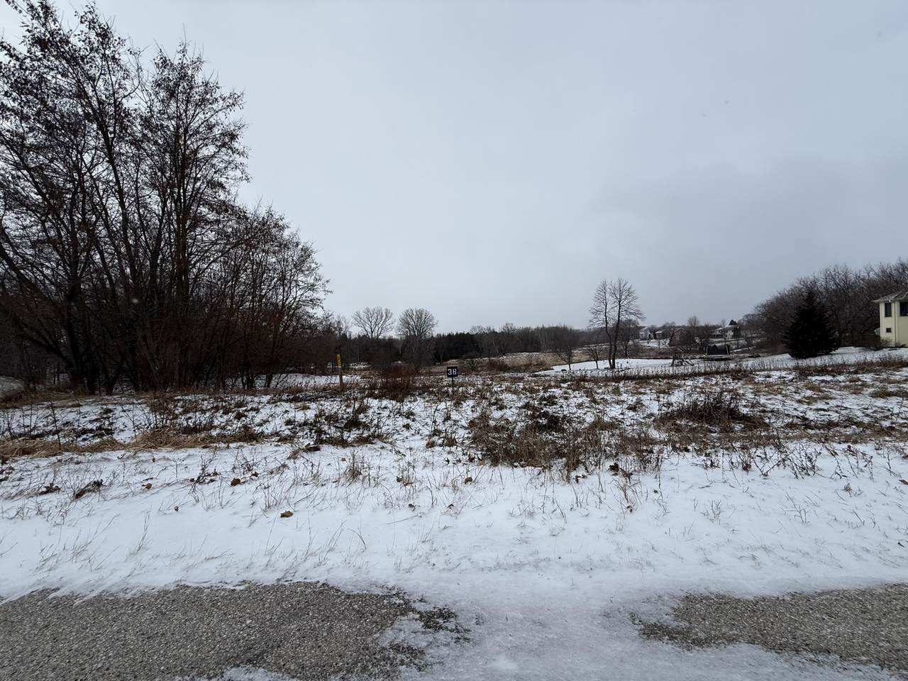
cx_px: 454
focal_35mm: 14
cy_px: 340
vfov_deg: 85.7
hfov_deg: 102.1
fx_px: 367
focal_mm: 2.22
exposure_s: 1/970
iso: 50
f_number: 2.2
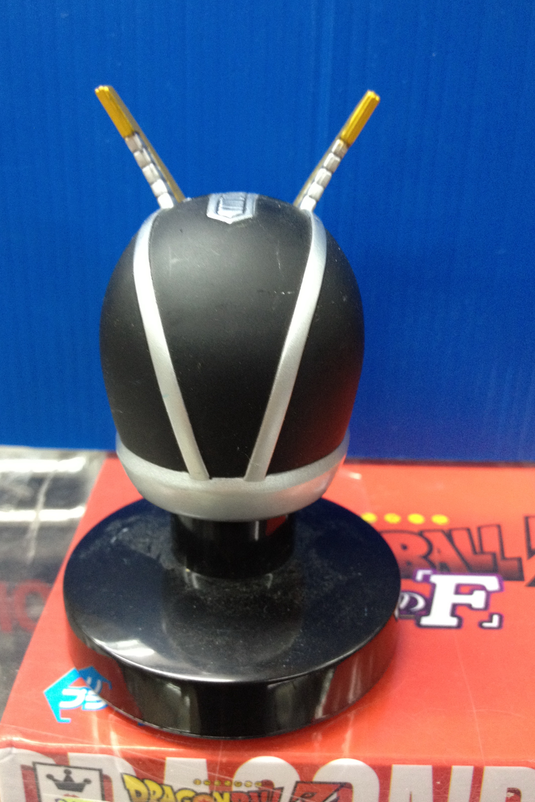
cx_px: 254
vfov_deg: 51.9
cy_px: 396
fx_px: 825
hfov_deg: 35.9
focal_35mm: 37
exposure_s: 1/20
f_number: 2.4
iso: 200
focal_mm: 4.28
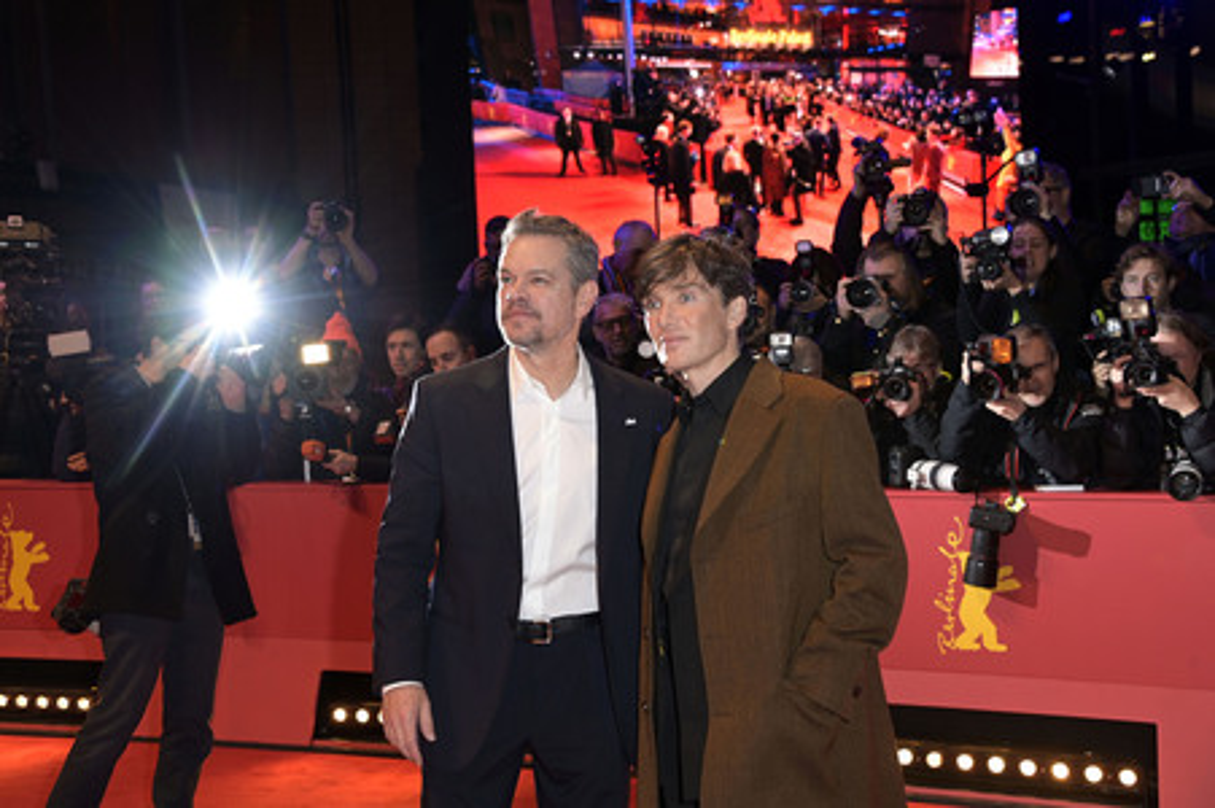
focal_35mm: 50
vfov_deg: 27.0
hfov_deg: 39.6
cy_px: 404
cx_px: 608
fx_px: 1686
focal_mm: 50
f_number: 5
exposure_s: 1/160
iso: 800
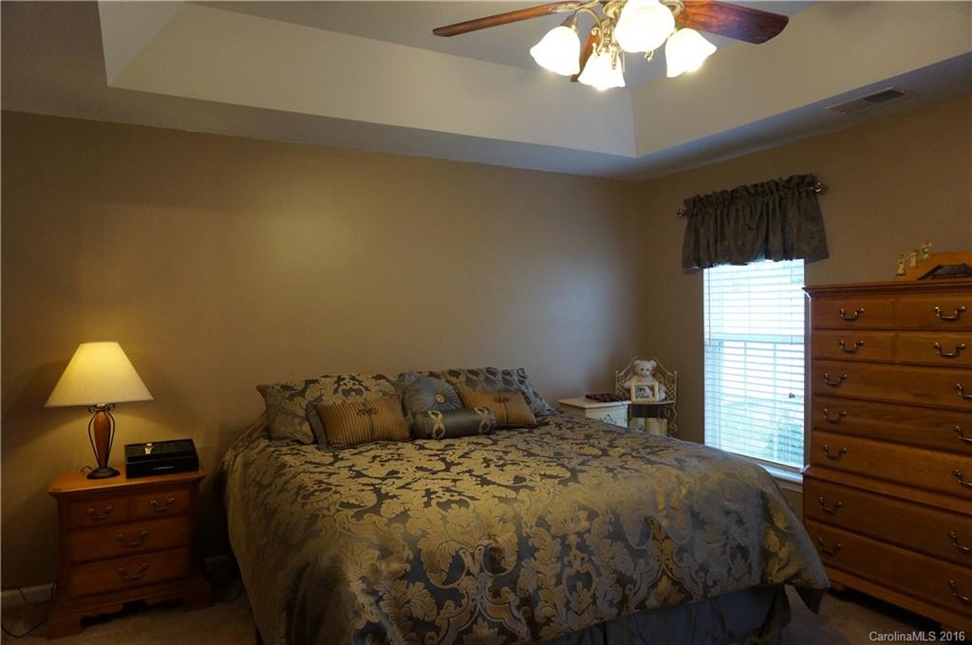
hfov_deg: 73.8
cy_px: 322
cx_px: 486
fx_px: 647
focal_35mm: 24
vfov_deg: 53.0
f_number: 4
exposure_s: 1/160
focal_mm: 16
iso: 1600
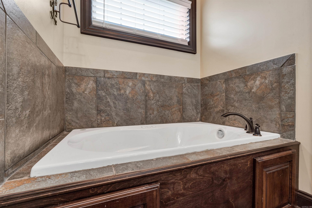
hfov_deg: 96.7
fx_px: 139
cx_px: 156
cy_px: 104
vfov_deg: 73.7
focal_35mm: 16
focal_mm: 16
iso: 100
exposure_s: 1.3
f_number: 13
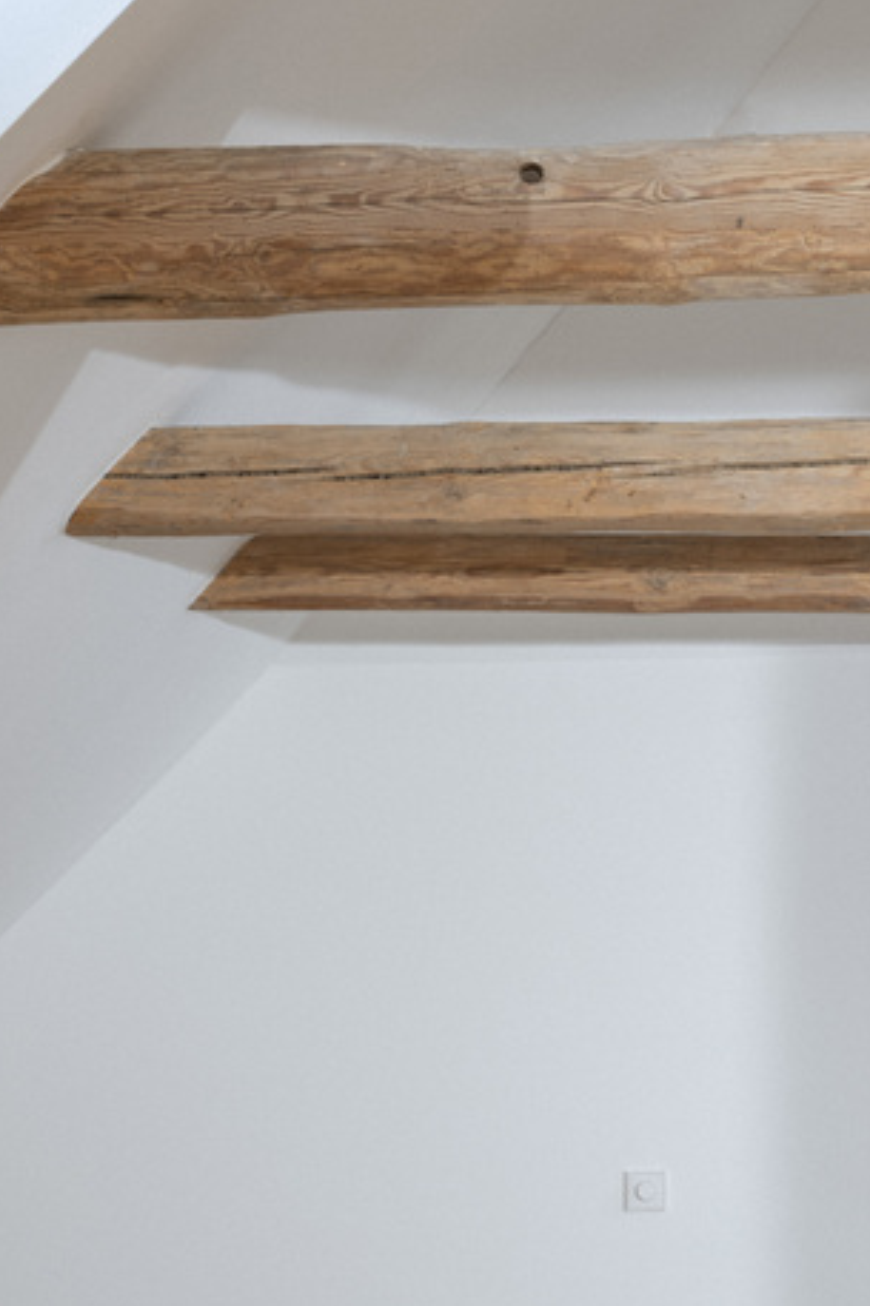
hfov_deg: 16.4
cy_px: 1218
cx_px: 406
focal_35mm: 83
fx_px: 3011
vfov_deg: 23.7
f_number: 8
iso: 31
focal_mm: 38
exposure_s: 1/1.25
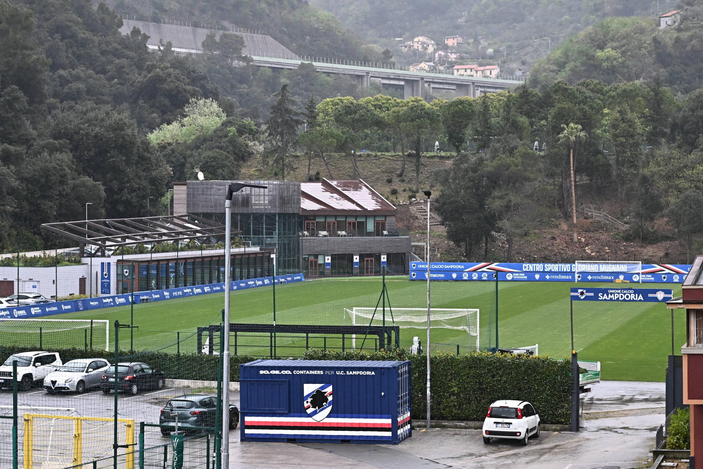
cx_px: 352
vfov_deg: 15.5
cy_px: 234
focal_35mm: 88
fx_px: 1718
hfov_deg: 23.1
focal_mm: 59
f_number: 5
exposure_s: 1/500
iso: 1000
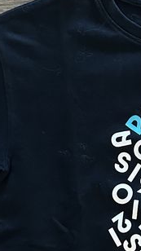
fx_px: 566
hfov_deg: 13.7
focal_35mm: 85
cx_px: 183
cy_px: 191
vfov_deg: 24.7
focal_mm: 6.86
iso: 800
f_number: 1.78
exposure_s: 1/25
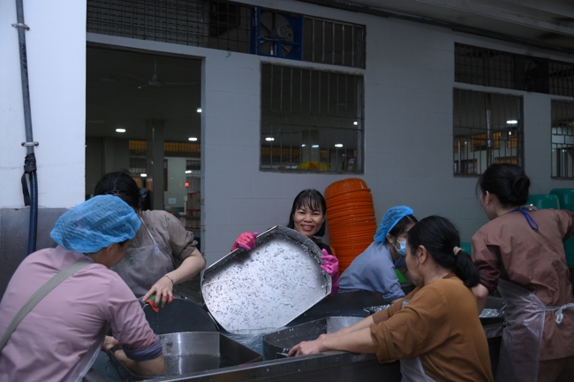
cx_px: 287
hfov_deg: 50.7
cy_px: 191
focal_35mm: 38
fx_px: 605
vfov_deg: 35.0
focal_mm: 38
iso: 1000
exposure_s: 1/125
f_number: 4
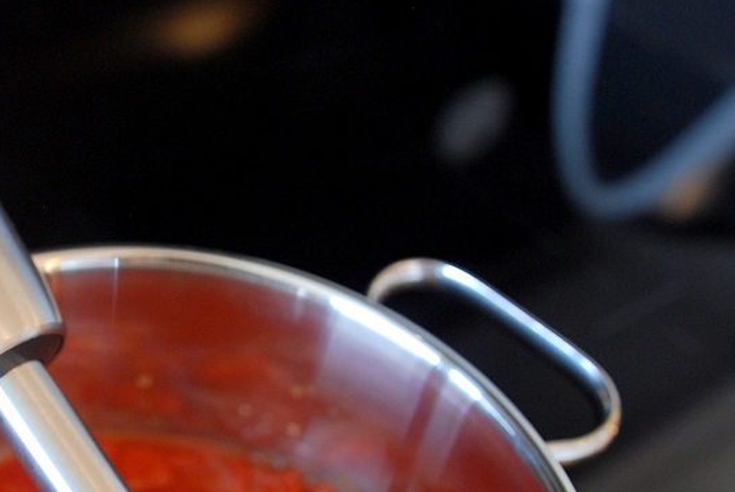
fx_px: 1082
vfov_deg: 25.0
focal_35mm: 53
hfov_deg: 35.8
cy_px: 420
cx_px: 111
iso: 400
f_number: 2
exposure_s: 1/15
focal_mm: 19
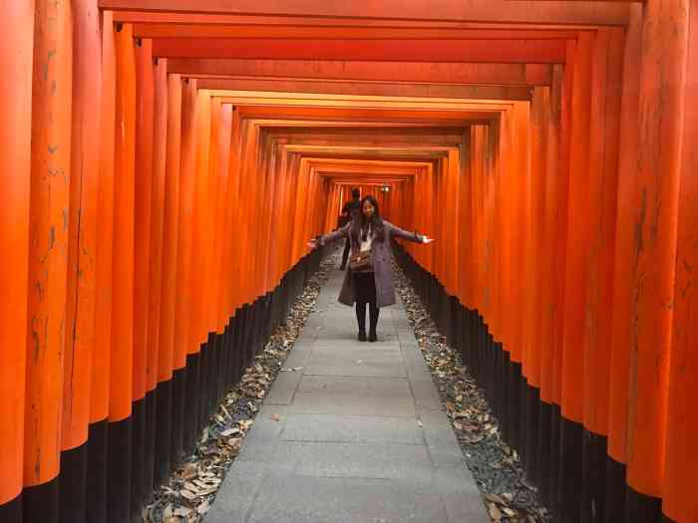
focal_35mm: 28
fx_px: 565
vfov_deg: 49.7
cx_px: 349
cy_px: 262
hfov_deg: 63.4
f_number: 1.8
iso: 100
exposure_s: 1/13
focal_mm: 3.99
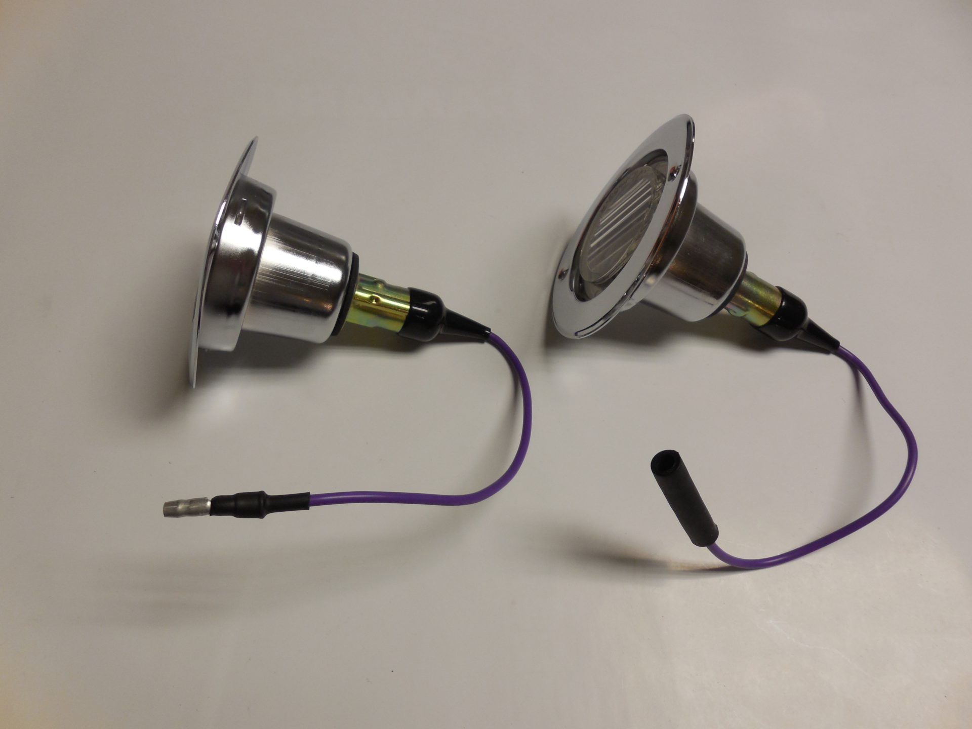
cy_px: 364
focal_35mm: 26
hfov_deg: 67.3
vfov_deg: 53.1
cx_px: 486
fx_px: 730
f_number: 3.5
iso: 140
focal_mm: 4.6
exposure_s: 1/30
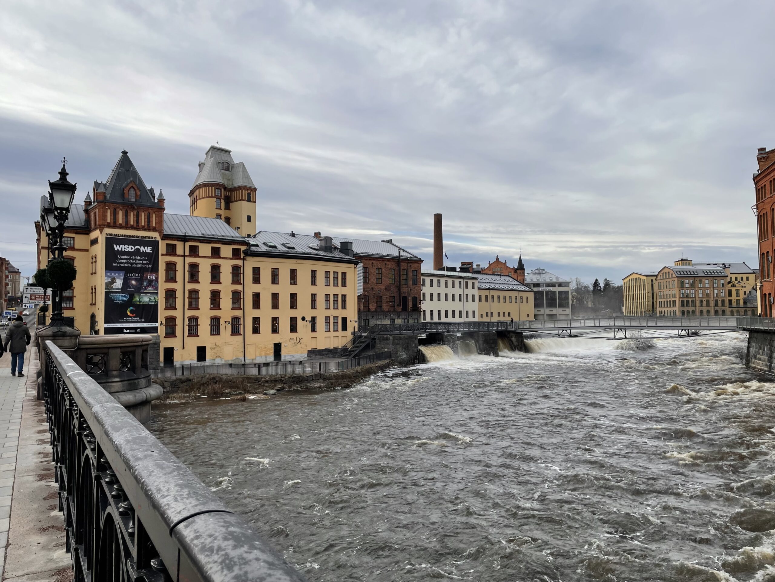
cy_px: 291
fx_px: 582
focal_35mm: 26
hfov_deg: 67.3
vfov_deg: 53.1
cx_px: 388
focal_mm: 4.2
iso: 32
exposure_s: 1/2092
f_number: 1.6
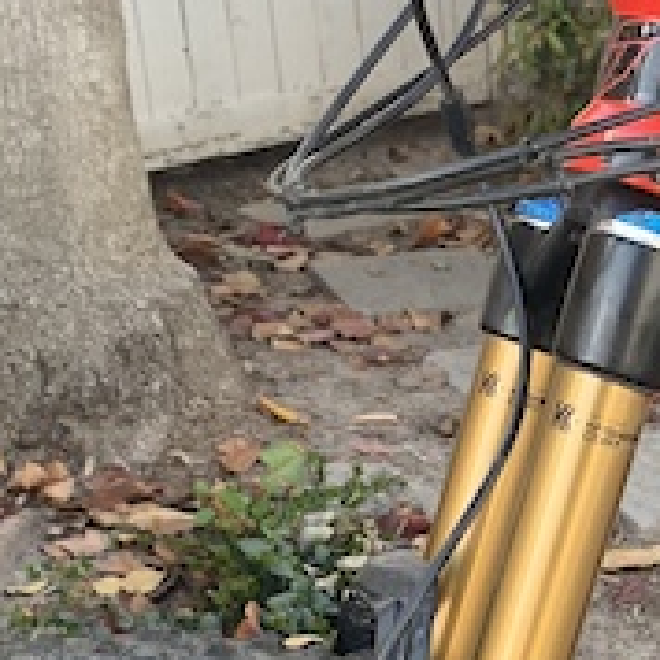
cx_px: 719
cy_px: 949
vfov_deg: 15.7
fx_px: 2222
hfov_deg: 16.4
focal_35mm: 103
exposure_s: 1/121
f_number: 1.8
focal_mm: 4.25
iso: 40
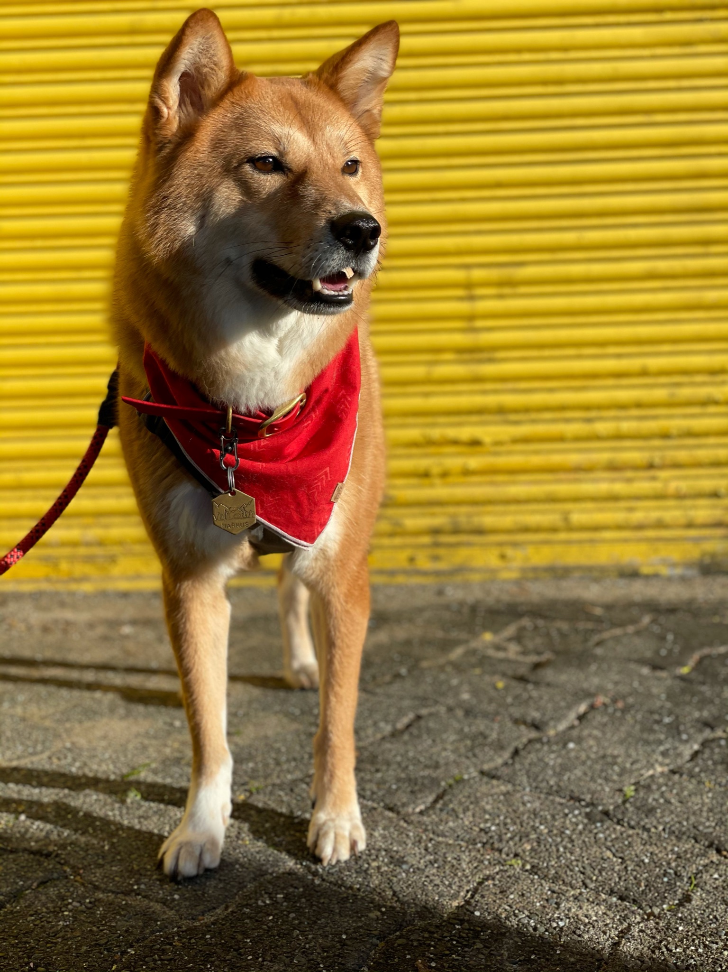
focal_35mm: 52
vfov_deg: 36.8
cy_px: 486
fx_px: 1459
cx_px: 364
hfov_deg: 28.0
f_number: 2
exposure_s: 1/1370
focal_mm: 6
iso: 25
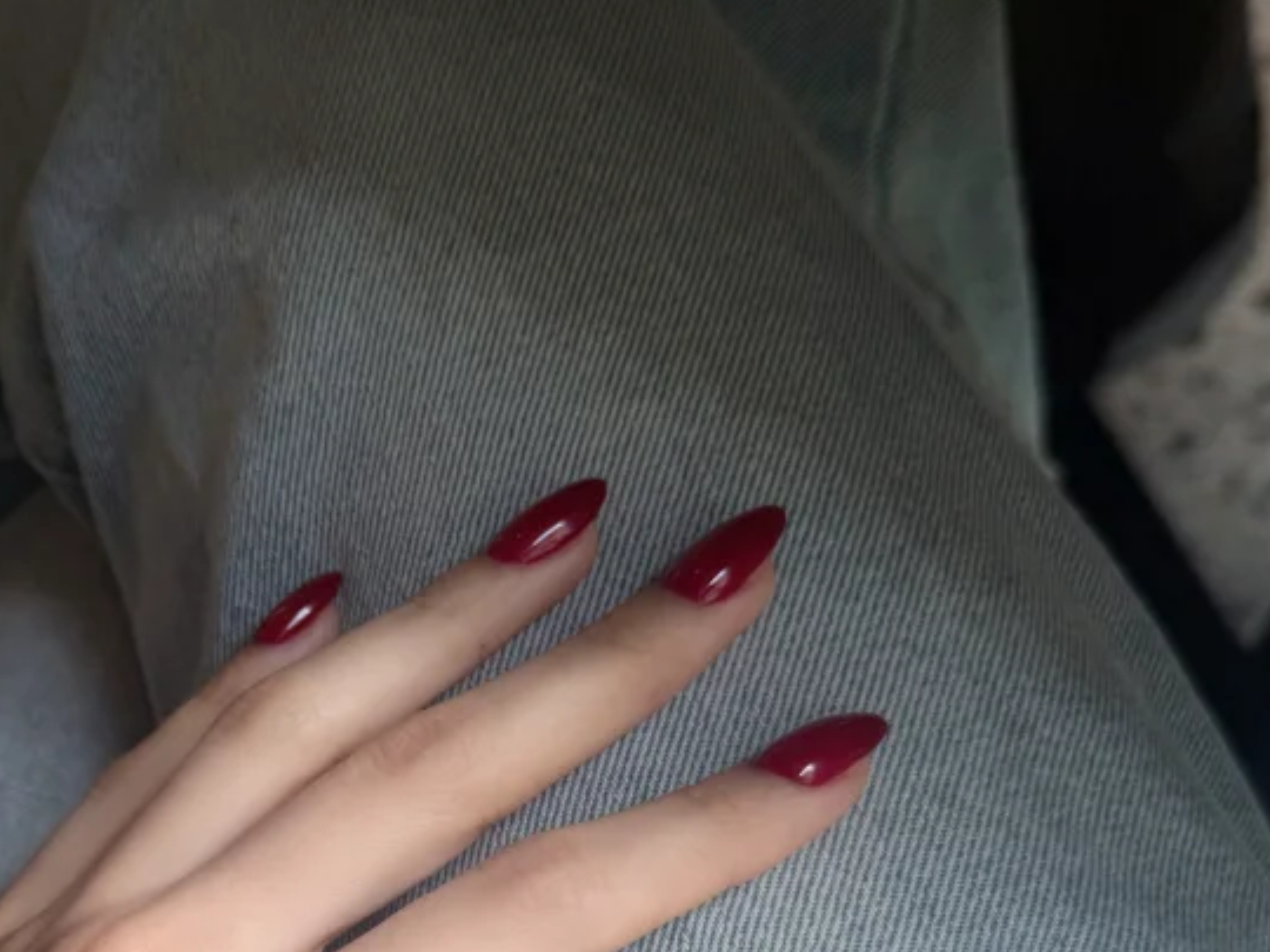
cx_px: 200
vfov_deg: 22.1
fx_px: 2348
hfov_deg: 29.4
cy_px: 954
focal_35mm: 64
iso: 64
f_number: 1.78
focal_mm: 6.76
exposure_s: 1/226
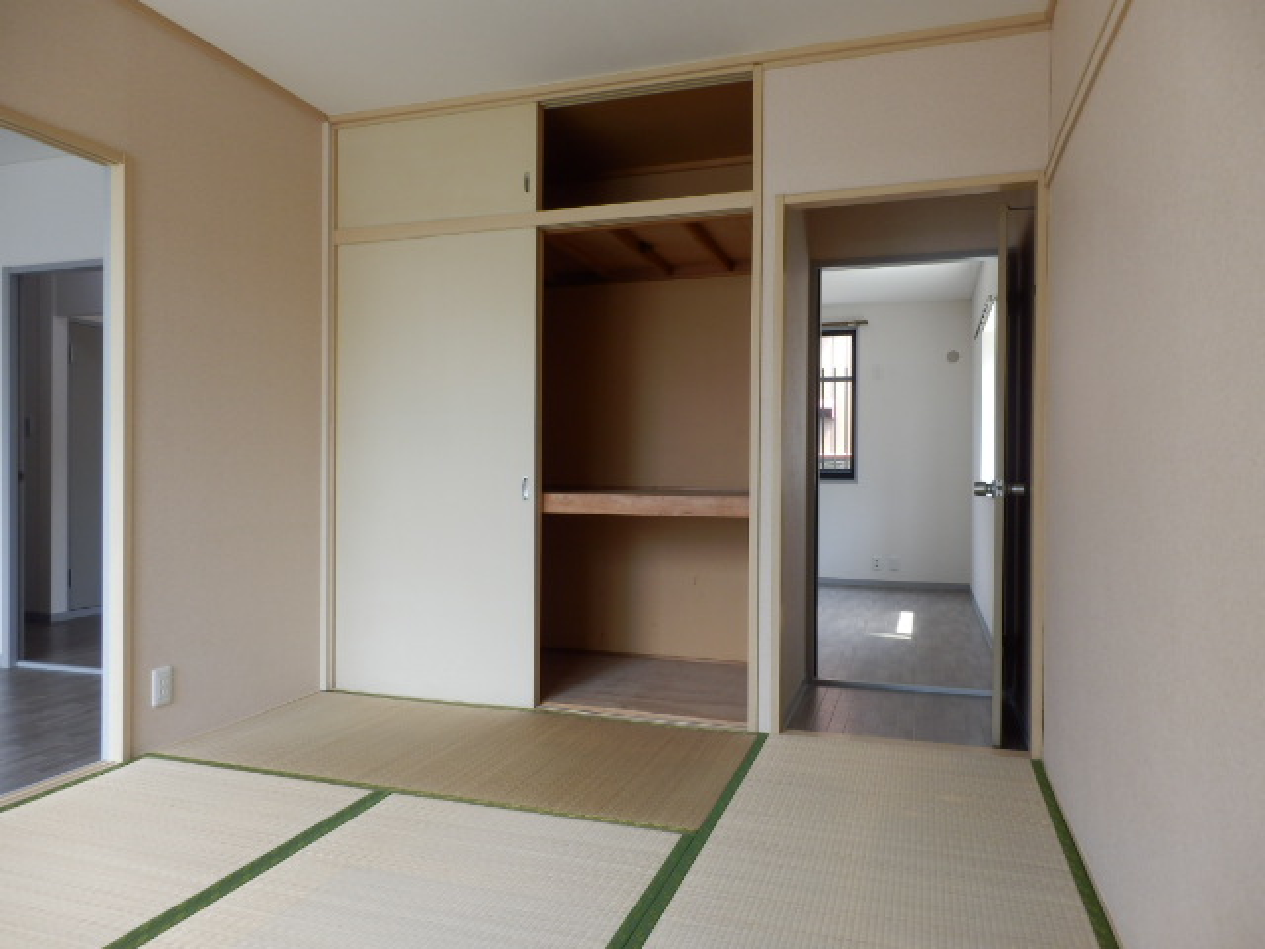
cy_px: 474
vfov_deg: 56.8
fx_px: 877
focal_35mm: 24
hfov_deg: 71.6
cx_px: 632
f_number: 3
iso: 80
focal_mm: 4.2
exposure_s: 1/50
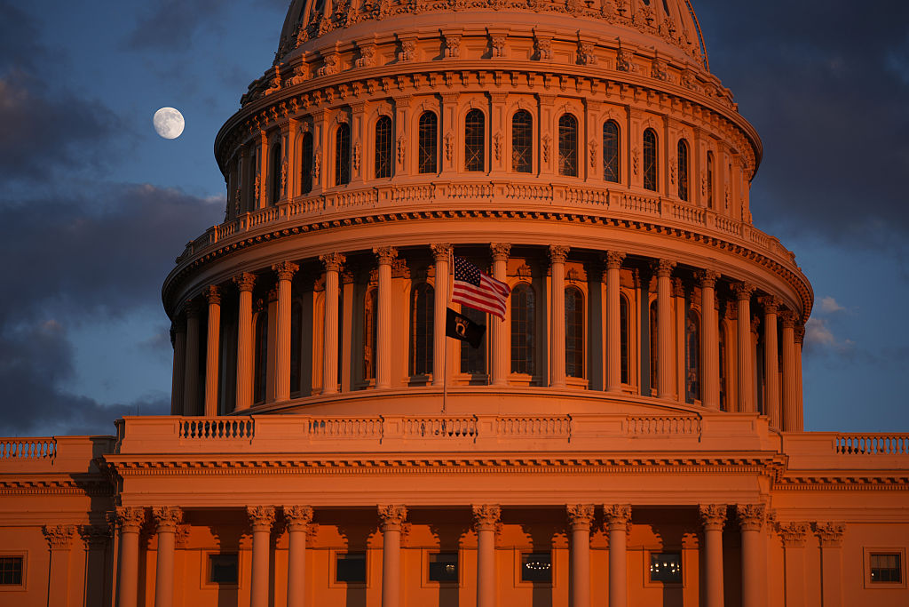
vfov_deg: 10.2
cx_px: 454
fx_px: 3409
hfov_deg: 15.2
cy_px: 304
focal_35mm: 135
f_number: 1.8
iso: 100
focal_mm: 135
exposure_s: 1/1250
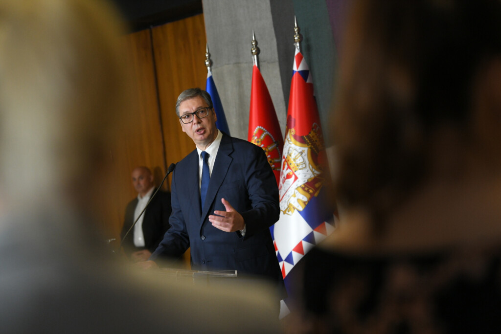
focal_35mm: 120
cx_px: 250
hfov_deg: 17.1
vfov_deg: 11.4
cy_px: 167
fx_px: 1670
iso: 2000
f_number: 4
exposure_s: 1/250
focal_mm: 120
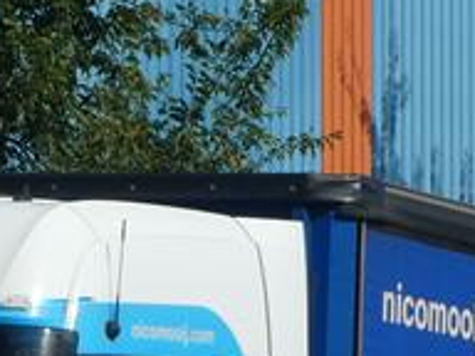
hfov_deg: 4.5
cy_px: 519
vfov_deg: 3.4
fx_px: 6065
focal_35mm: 442
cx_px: 329
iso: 80
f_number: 6.3
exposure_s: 1/500
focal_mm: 19
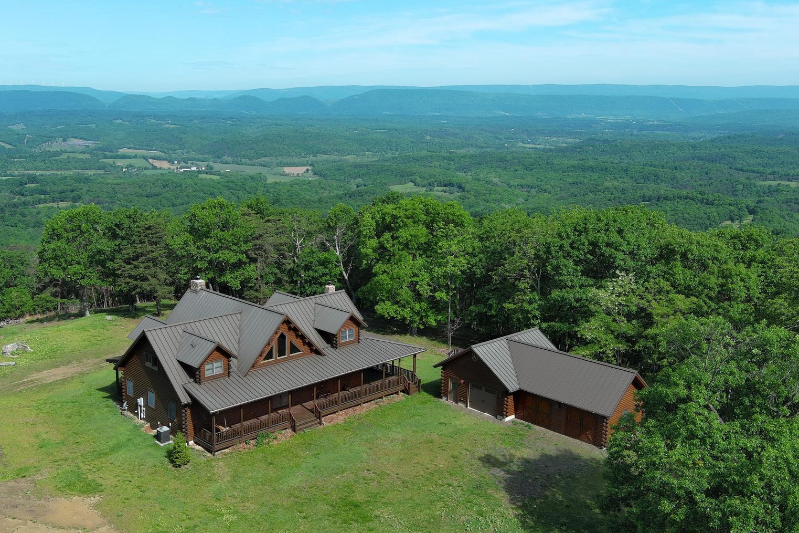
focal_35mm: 39
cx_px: 310
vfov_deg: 34.2
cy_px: 270
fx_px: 865
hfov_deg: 49.2
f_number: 2.8
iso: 100
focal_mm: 10.57
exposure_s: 1/1088
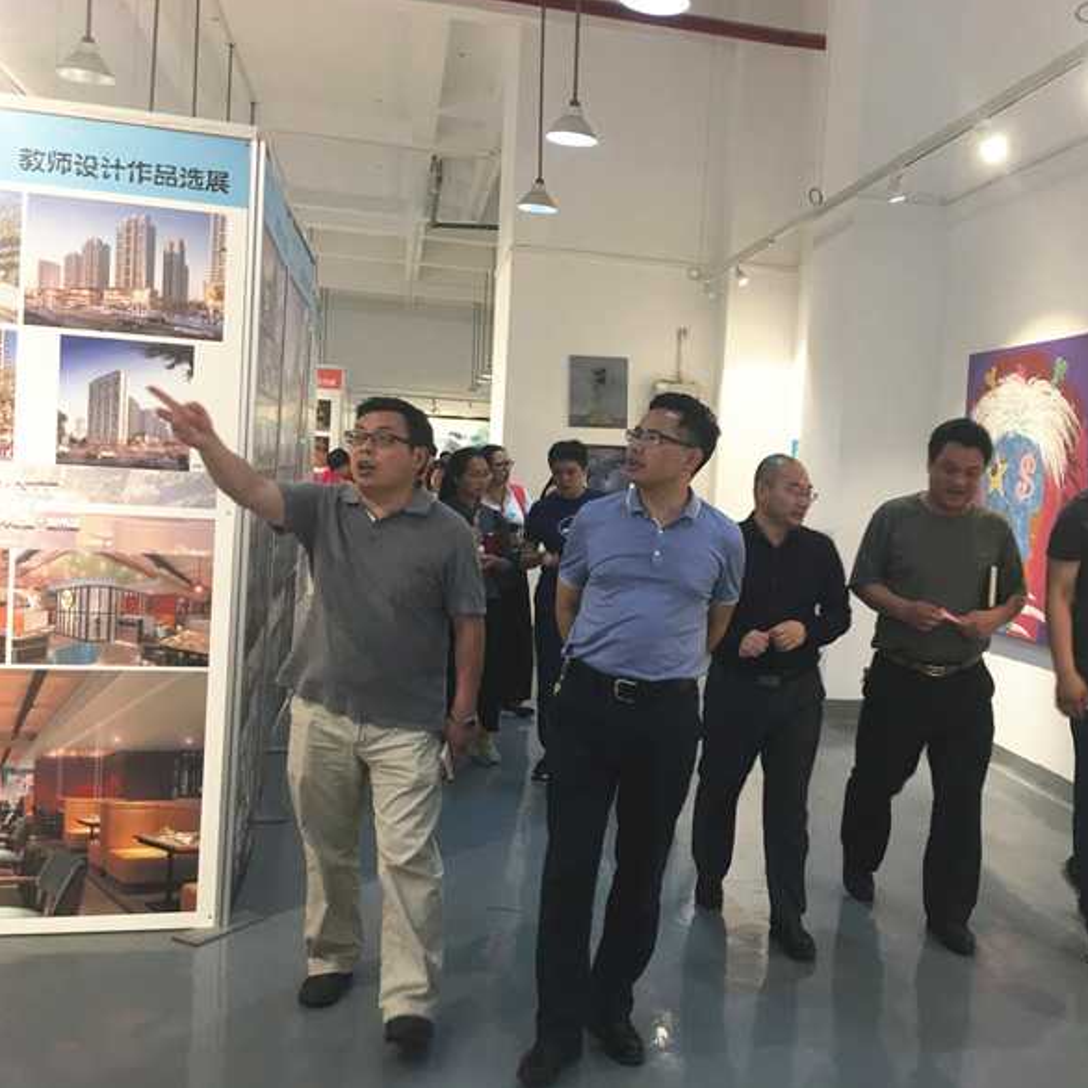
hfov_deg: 46.6
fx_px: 1245
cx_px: 709
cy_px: 540
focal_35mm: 35
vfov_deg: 47.2
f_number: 2.2
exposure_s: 1/17
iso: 64
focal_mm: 4.15
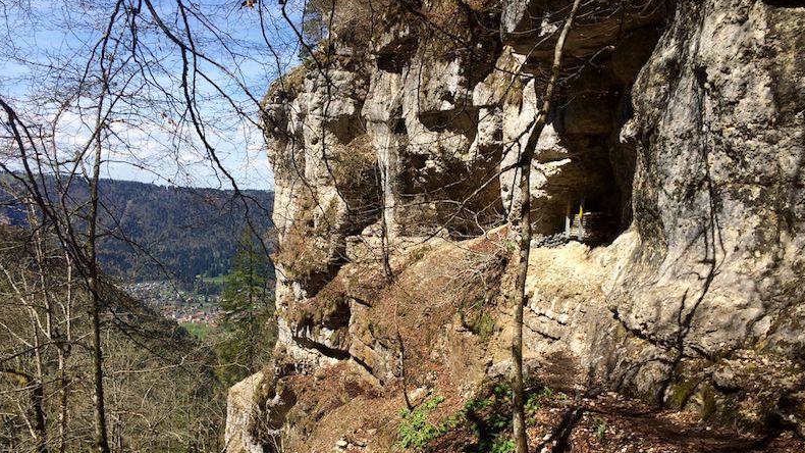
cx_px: 405
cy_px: 270
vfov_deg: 36.5
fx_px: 683
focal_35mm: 32
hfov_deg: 61.0
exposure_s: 1/1866
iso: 32
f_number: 2.2
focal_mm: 4.15
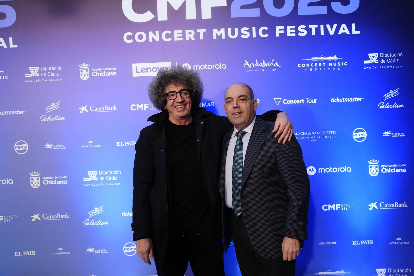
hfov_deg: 54.4
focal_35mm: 35
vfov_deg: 37.8
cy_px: 138
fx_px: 402
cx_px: 207
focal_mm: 35
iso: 3200
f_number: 3.5
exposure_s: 1/125
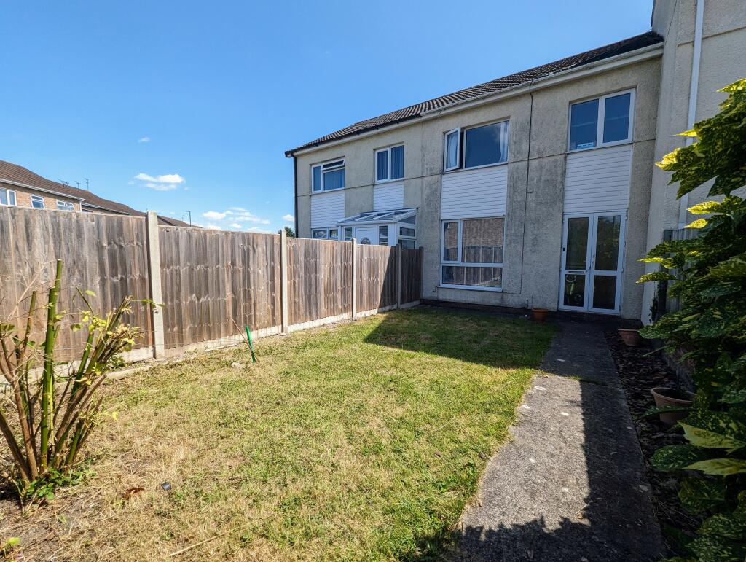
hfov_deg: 106.1
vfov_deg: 90.1
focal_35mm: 13
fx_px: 281
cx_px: 373
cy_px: 281
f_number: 2.2
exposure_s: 1/1081
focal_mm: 1.95
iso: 48
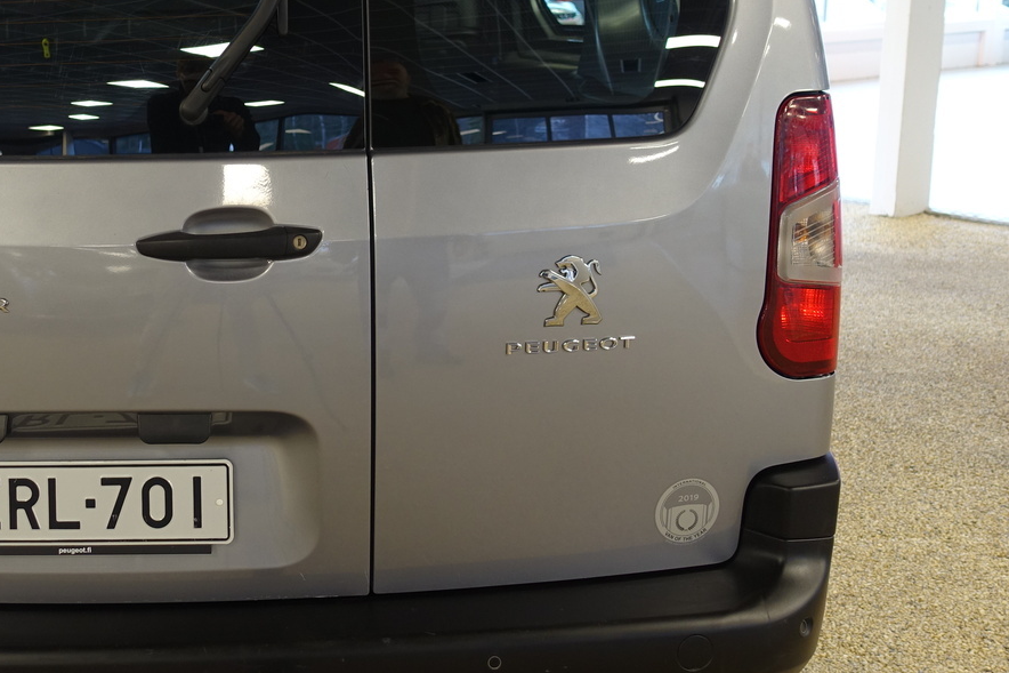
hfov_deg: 42.9
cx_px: 235
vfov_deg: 30.3
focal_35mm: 44
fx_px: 1233
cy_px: 222
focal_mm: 8.8
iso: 160
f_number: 1.8
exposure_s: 1/30
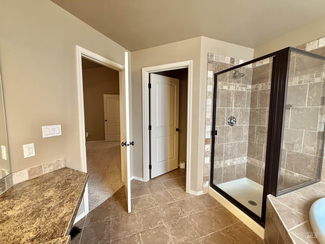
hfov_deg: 102.1
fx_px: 131
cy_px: 122
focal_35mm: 14
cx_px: 162
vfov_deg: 85.7
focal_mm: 2.22
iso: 200
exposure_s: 1/60
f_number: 2.2
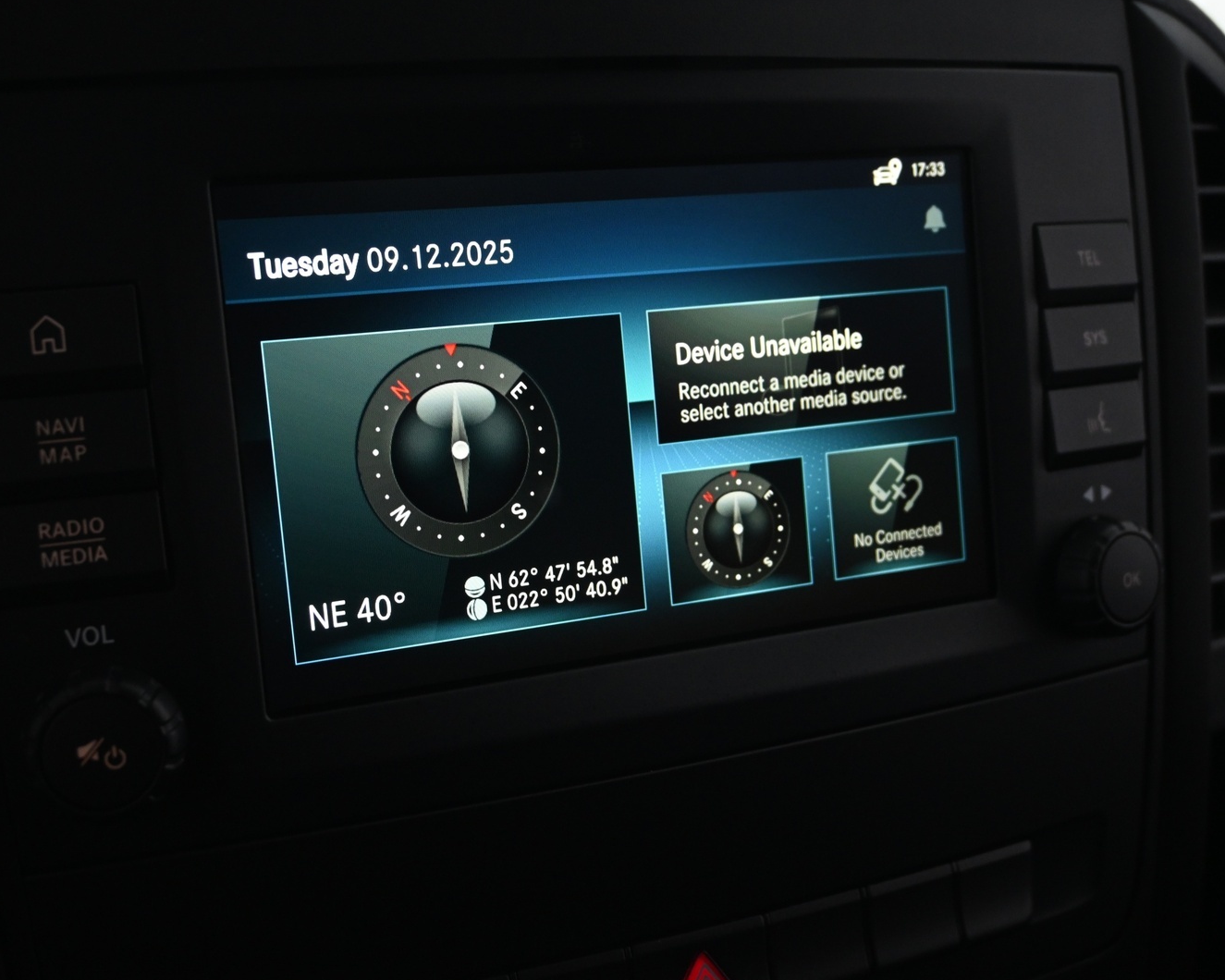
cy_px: 487
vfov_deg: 37.7
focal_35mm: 40
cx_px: 575
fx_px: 1435
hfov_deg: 46.2
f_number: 4.2
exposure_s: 1/30
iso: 1600
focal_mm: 23
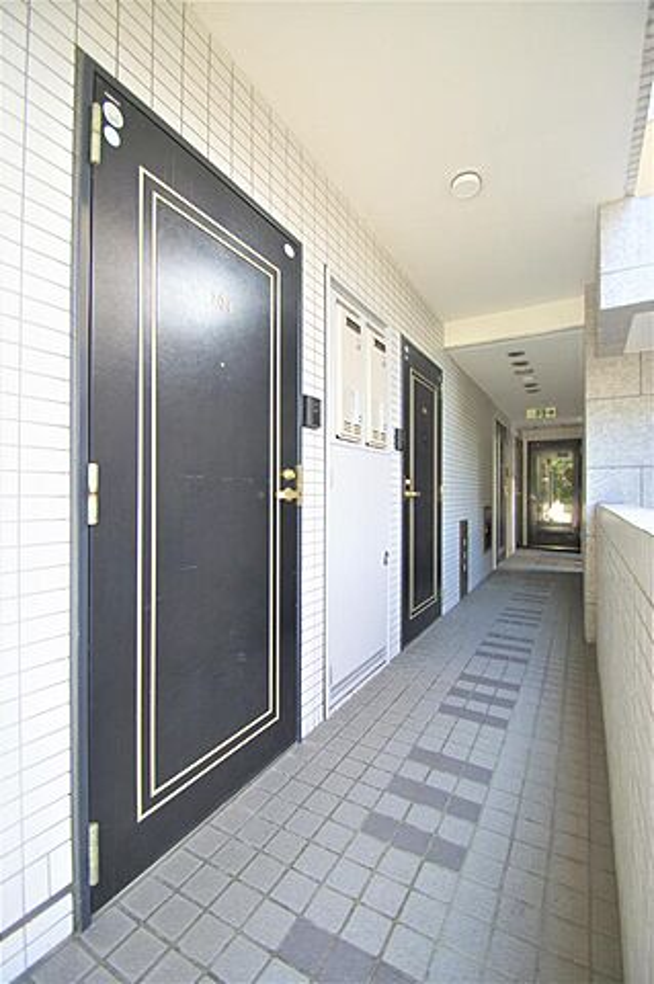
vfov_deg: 100.4
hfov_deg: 77.2
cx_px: 327
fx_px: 410
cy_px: 492
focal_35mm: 15
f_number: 3.5
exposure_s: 1/30
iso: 160
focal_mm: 10
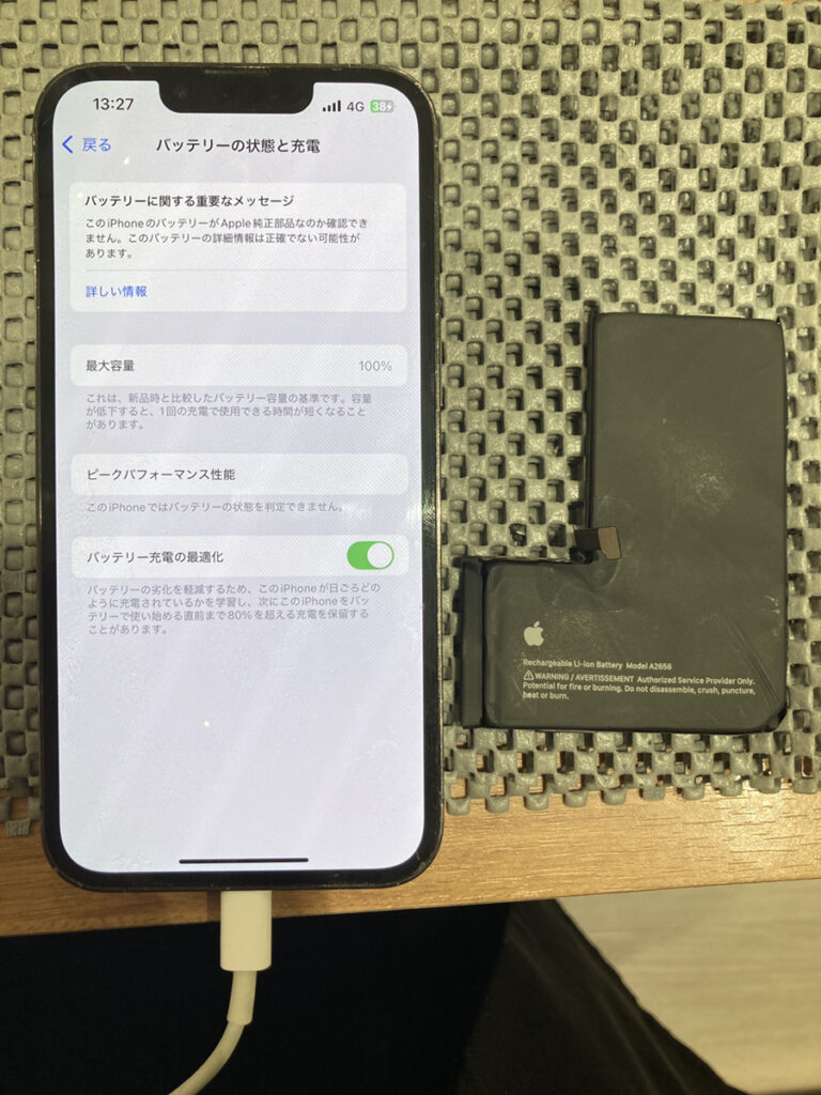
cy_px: 548
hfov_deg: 49.7
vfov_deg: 63.4
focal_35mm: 28
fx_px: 885
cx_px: 410
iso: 32
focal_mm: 3.99
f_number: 1.8
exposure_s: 1/100
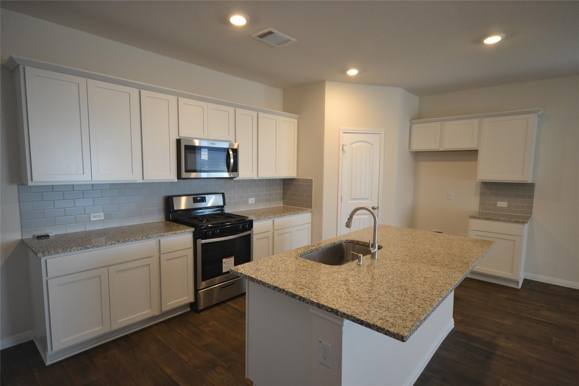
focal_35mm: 18
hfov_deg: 90.0
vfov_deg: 67.4
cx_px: 290
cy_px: 193
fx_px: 289
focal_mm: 12
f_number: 4.5
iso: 1000
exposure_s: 1/60
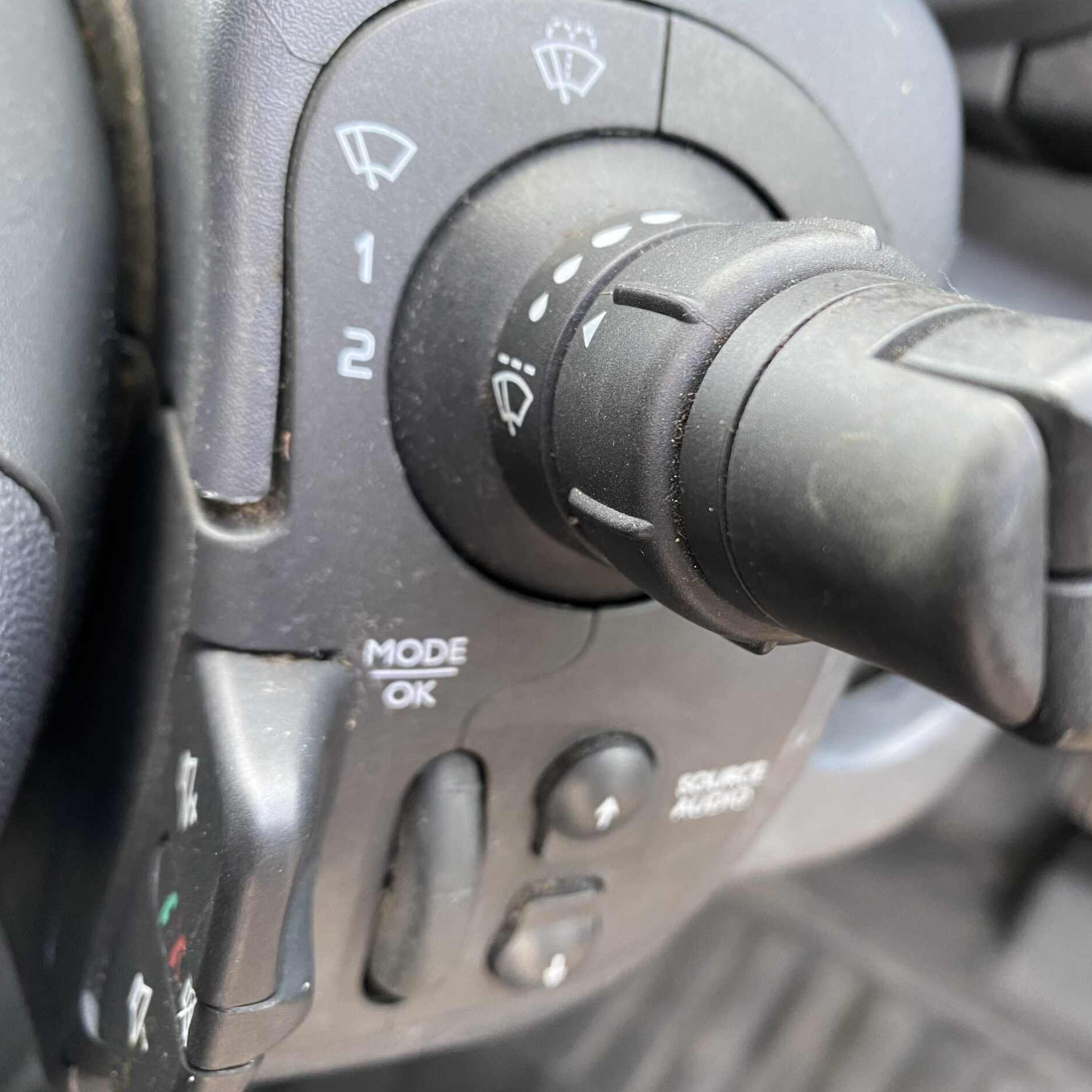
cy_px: 551
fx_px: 1071
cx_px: 655
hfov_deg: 53.7
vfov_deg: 54.0
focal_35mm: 30
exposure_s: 1/60
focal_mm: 4.25
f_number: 1.8
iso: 160
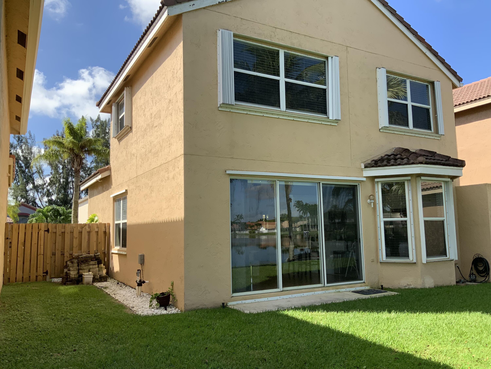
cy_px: 184
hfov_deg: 61.7
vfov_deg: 48.2
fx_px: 411
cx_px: 246
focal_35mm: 29
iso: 16
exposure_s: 1/1195
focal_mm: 3
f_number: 1.8
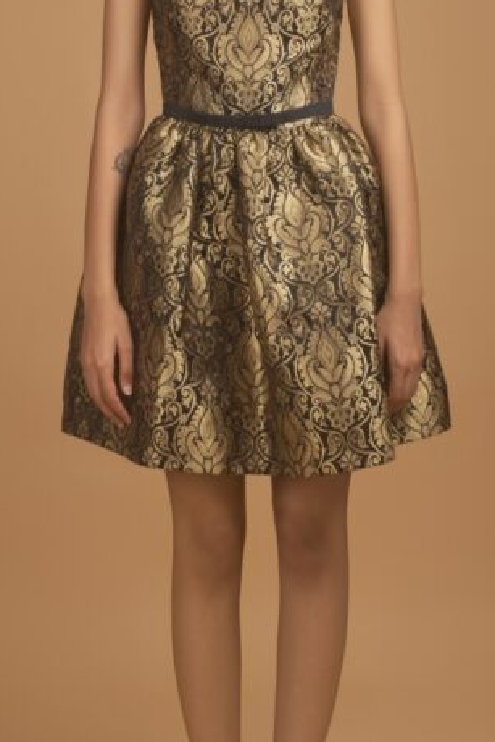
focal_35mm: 87
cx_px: 249
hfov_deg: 15.7
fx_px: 1793
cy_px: 298
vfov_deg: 23.3
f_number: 11
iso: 100
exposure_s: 1/125
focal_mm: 40
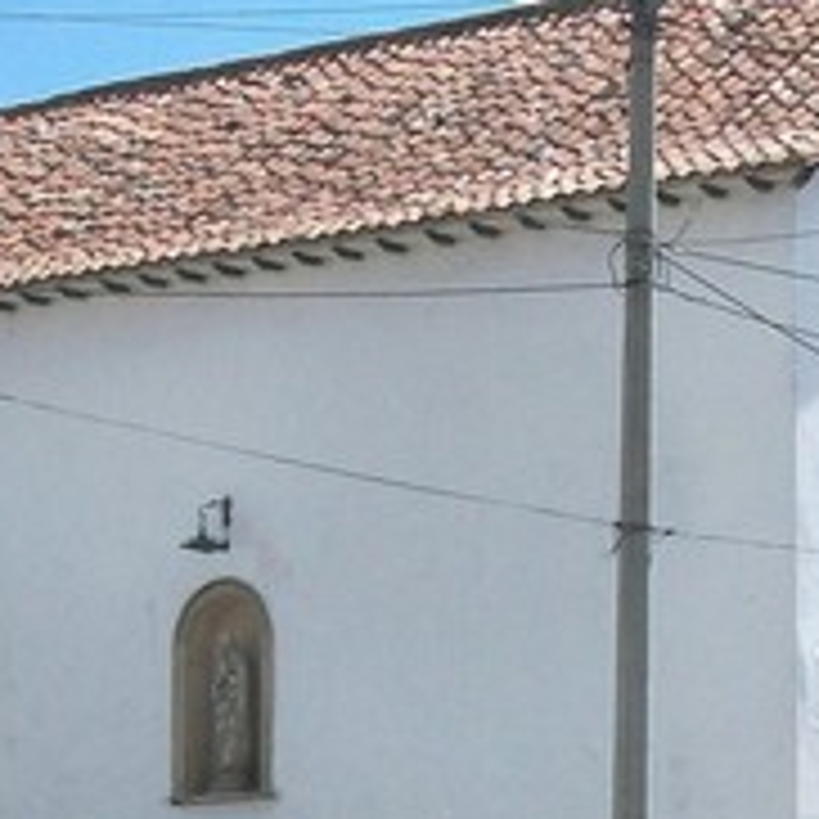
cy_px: 810
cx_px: 598
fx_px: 3319
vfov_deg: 13.9
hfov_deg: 14.0
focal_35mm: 124
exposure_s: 1/500
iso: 80
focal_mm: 7.1
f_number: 6.3
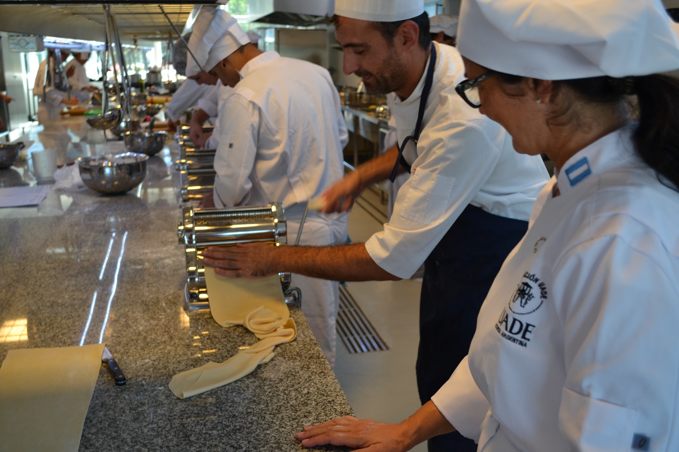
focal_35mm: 36
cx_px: 340
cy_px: 226
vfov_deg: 36.9
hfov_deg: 53.1
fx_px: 679
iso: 400
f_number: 4
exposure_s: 1/60
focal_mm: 24
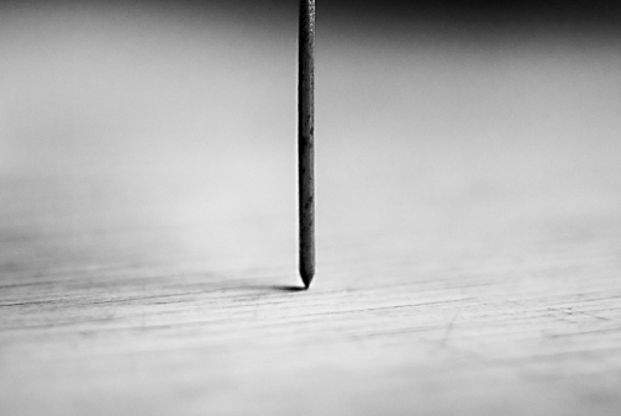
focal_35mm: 94
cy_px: 105
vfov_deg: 14.6
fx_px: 1622
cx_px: 307
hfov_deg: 21.7
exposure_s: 1/80
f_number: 1.8
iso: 400
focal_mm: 35
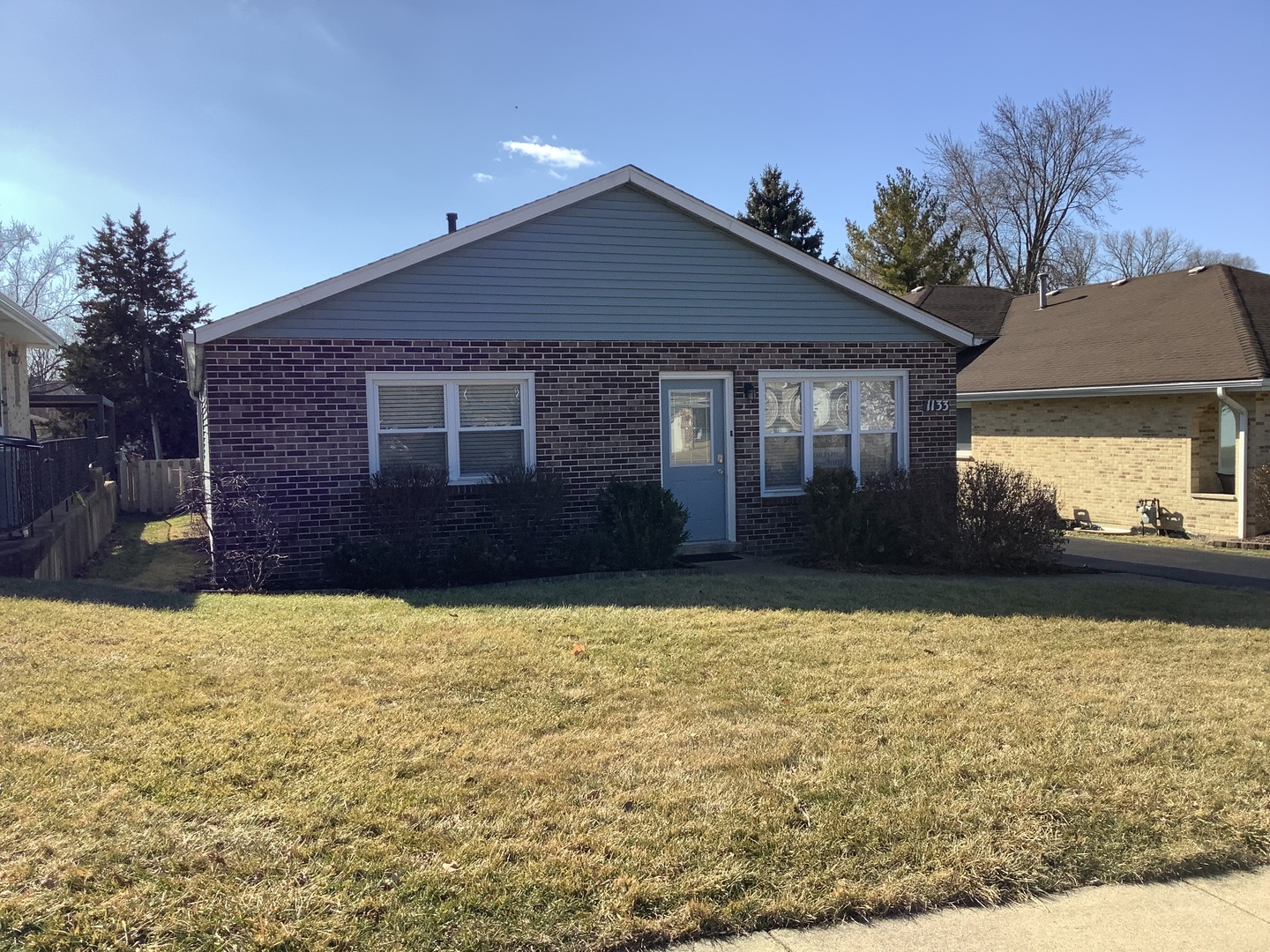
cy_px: 476
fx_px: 1137
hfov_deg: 58.4
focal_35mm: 31
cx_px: 635
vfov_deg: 45.4
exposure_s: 1/1087
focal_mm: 3.3
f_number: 2.4
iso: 25
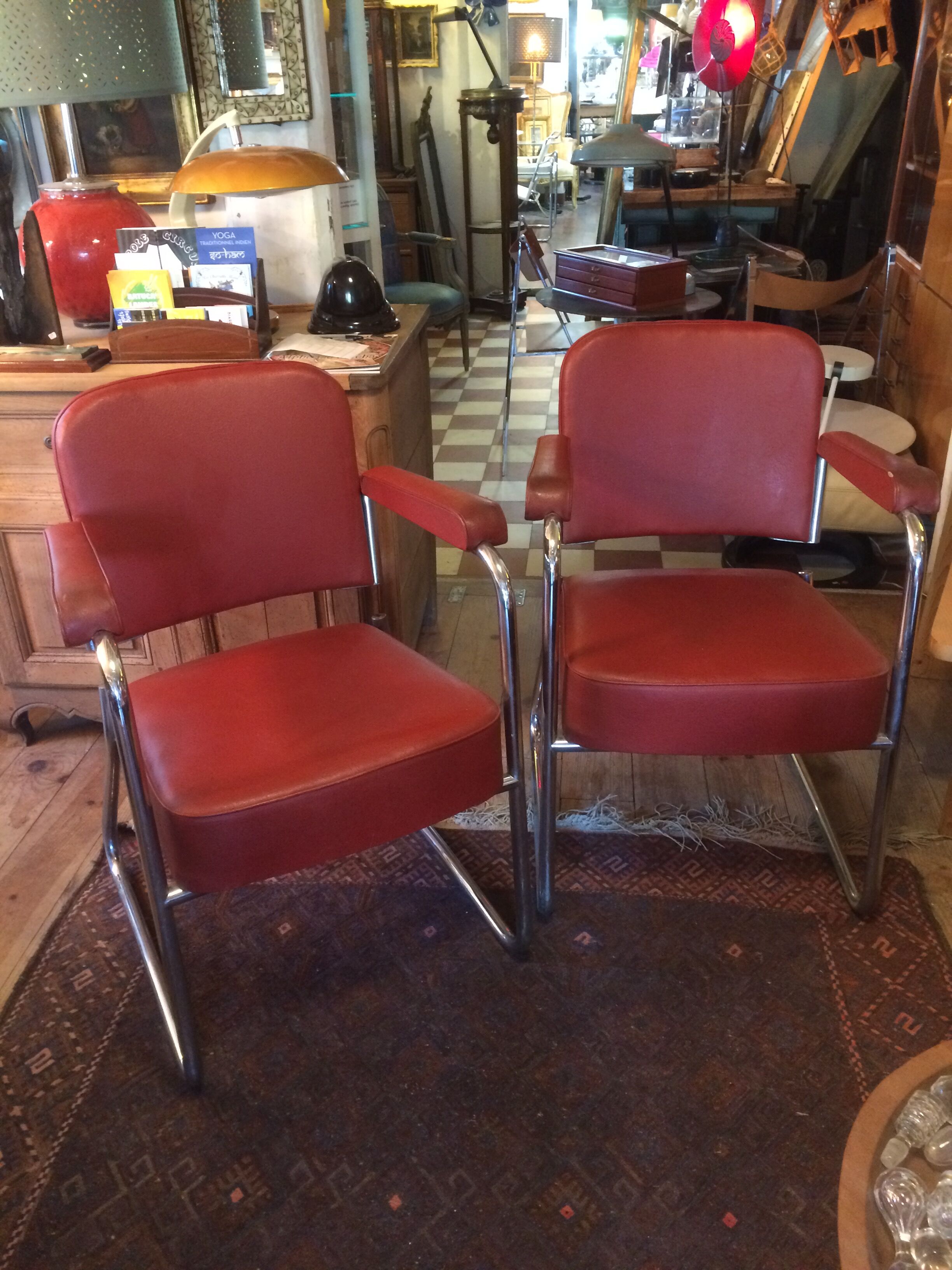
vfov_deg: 61.7
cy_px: 635
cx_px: 476
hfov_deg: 48.2
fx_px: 1063
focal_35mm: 29
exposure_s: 1/17
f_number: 2.2
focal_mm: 4.15
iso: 320
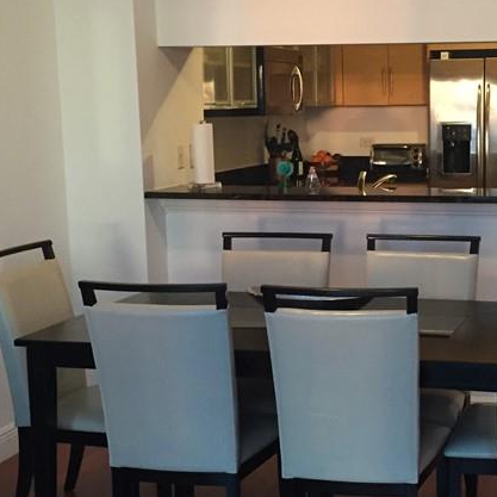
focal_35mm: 63
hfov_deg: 26.8
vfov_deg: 27.3
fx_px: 1023
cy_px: 263
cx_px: 387
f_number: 2.2
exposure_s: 1/20
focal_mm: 4.15
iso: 250
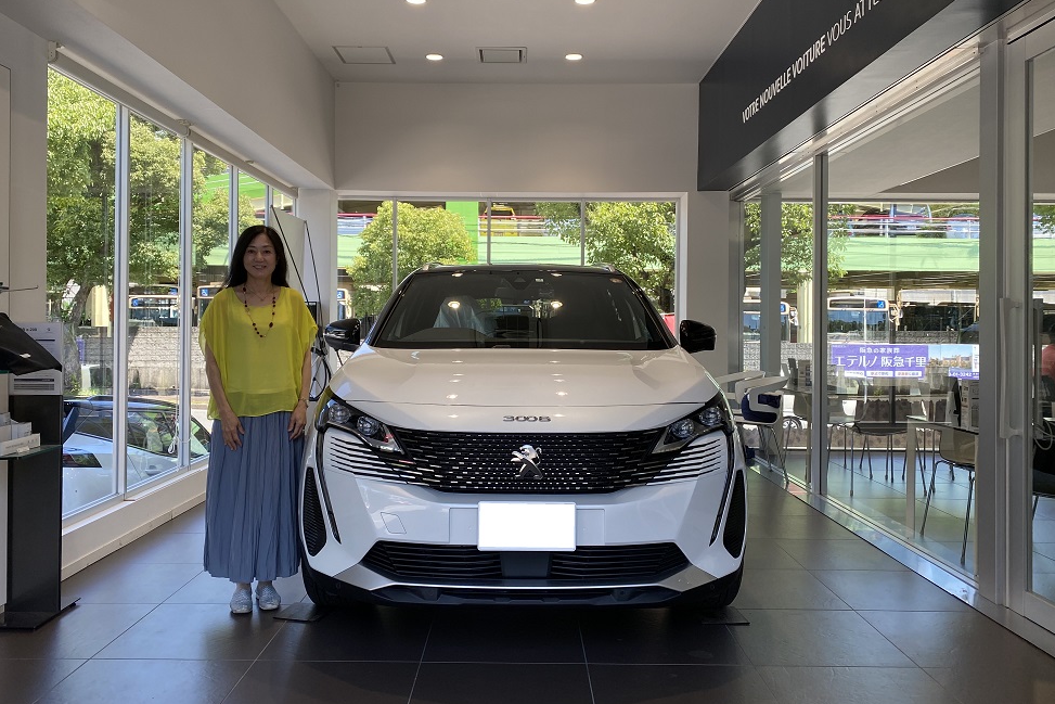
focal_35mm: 28
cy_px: 328
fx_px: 821
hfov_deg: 65.5
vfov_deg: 46.4
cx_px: 511
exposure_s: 1/265
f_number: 1.8
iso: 32
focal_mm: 4.25
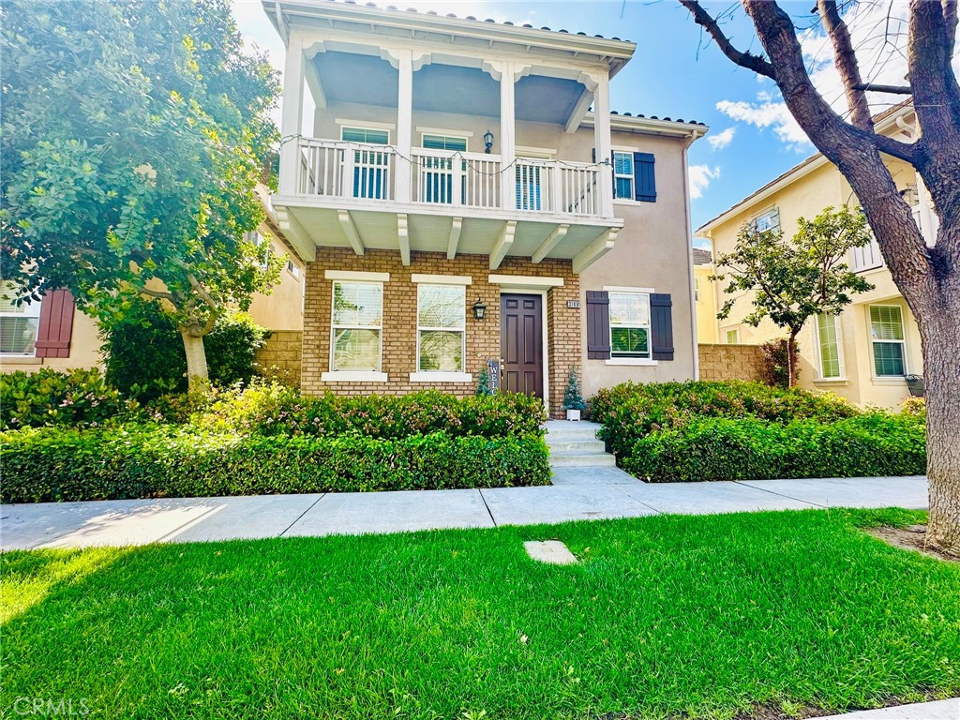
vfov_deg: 85.7
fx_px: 388
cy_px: 360
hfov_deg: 102.1
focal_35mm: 14
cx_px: 480
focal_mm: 2.22
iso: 40
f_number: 2.2
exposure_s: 1/356
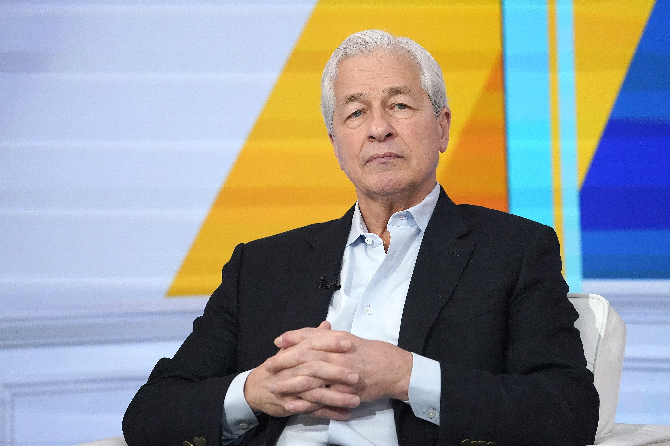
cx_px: 335
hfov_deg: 10.1
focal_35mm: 203
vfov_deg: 6.8
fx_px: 3778
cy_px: 223
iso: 6400
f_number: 5.6
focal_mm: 203
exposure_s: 1/400
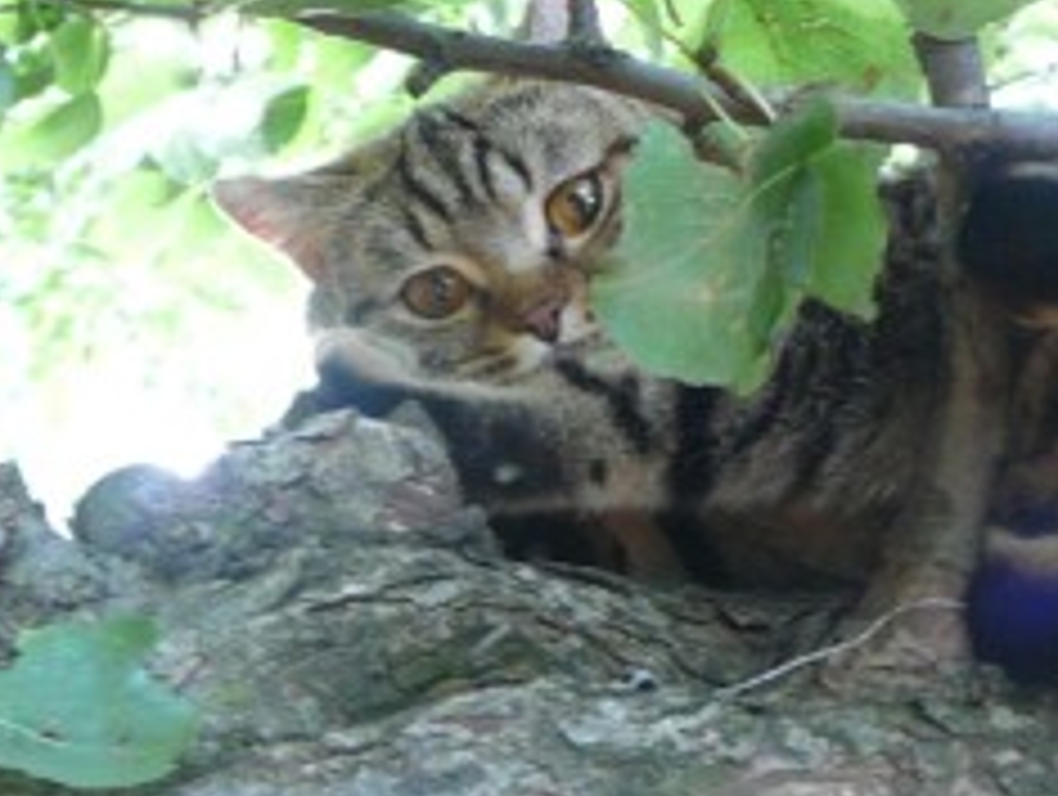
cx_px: 869
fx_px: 2051
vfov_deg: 22.0
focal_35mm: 67
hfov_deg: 28.2
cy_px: 423
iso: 200
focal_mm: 5.2
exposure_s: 1/13
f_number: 2.8
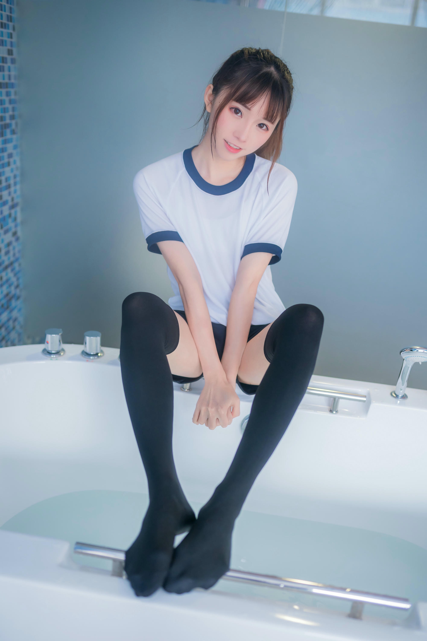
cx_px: 214
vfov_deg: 54.4
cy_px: 320
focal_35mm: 35
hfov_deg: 37.9
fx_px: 623
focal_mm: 35
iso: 800
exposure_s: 1/125
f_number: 1.8
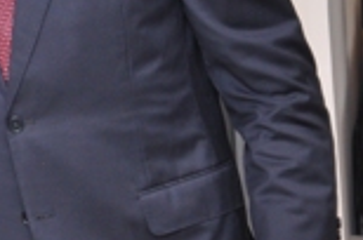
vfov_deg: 6.4
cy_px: -100
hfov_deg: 9.4
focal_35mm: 212
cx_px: -224
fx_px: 2133
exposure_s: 1/60
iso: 500
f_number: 5
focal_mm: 34
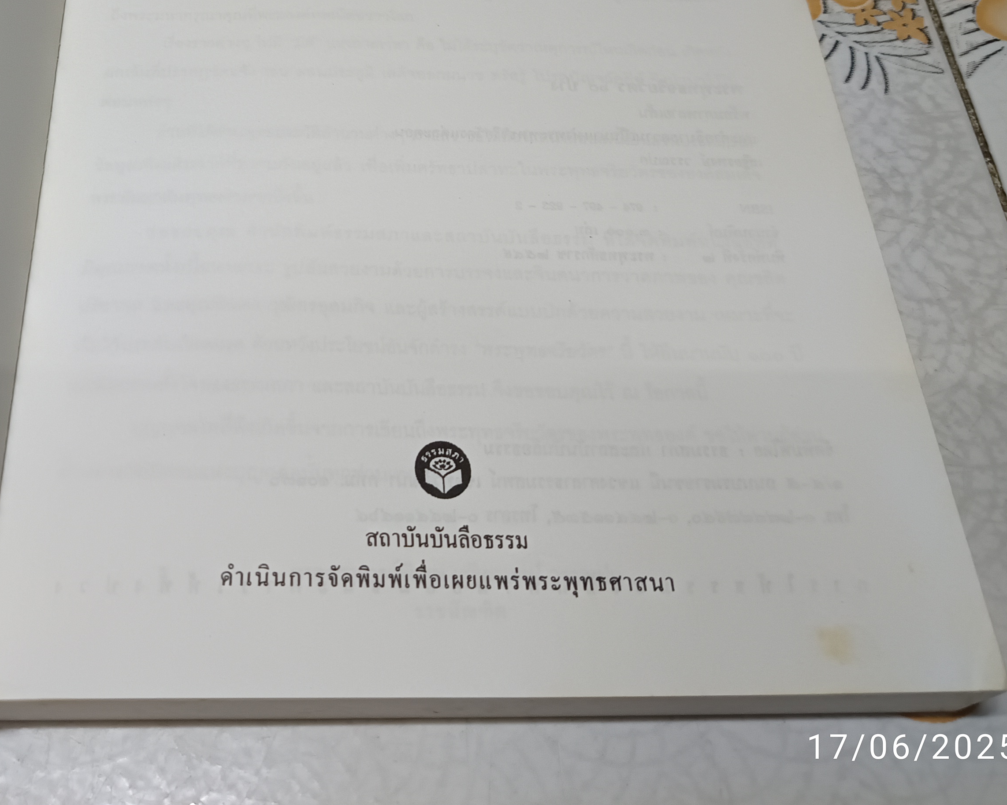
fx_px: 1222
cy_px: 154
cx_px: 319
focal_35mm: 41
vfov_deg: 35.3
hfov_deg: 44.0
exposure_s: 1/50
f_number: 1.7
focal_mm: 5.31
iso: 1083
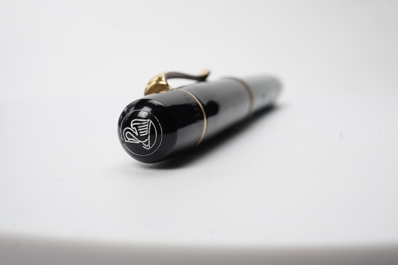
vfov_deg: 29.9
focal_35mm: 45
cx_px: 199
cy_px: 132
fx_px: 497
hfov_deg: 43.6
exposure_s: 1/100
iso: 400
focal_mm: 30
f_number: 20
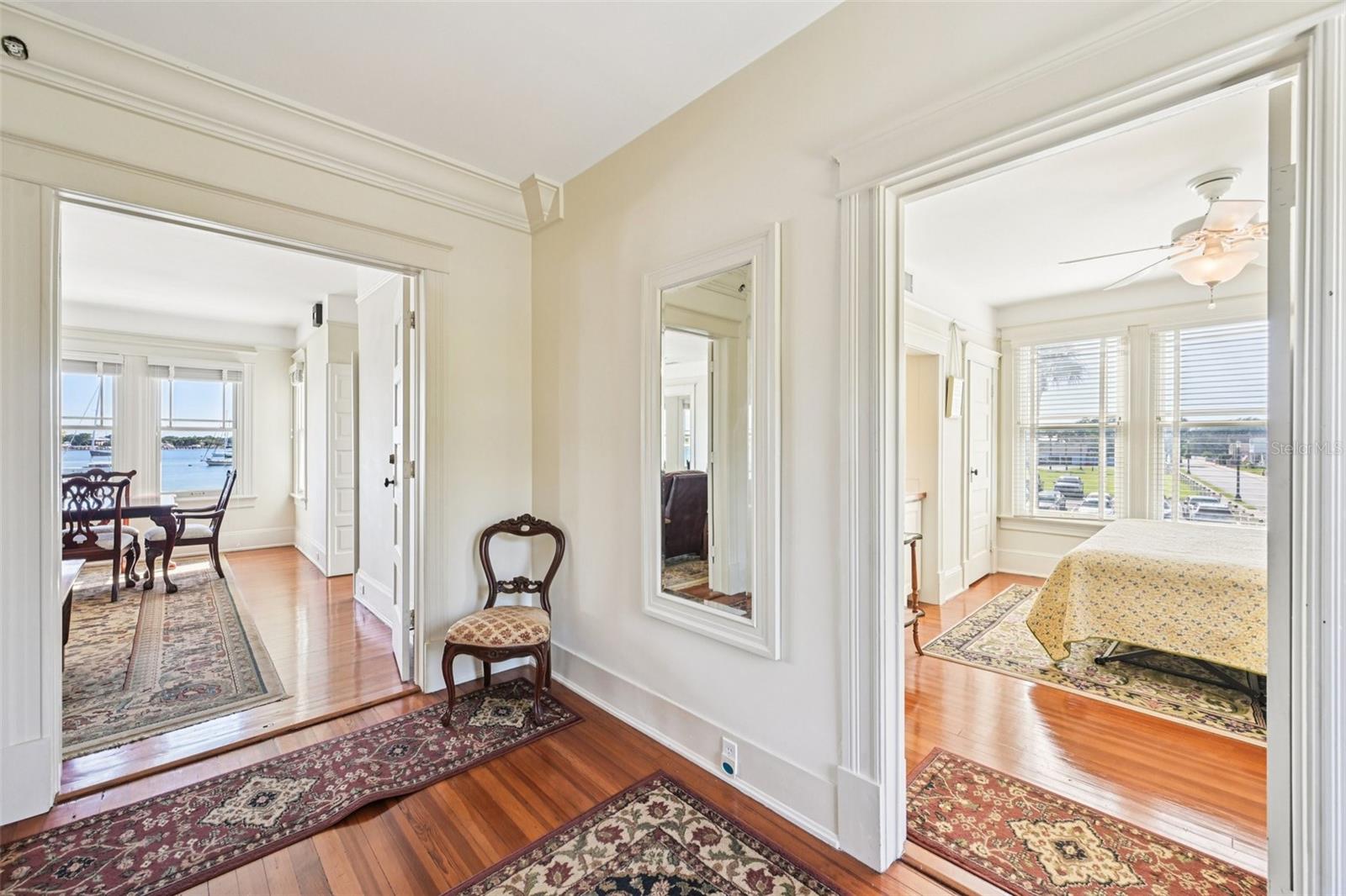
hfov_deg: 104.3
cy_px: 448
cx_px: 673
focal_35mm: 14
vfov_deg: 81.2
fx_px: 523
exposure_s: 1/15
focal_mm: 14
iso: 100
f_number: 8
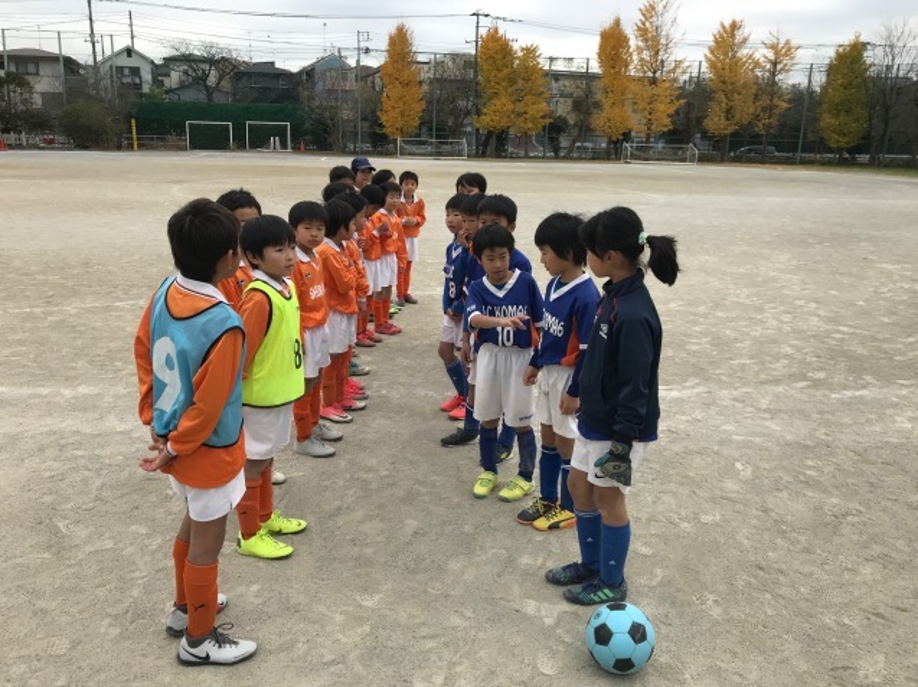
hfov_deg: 63.5
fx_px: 742
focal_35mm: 28
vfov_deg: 49.7
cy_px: 344
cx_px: 459
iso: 20
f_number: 1.8
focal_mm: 3.99
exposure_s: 1/694
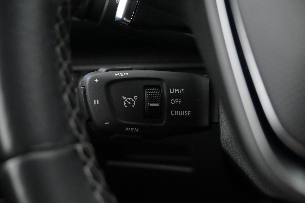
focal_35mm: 41
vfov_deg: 32.4
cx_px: 152
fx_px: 349
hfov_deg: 47.2
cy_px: 102
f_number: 4.5
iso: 6400
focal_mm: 27.5
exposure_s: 1/40
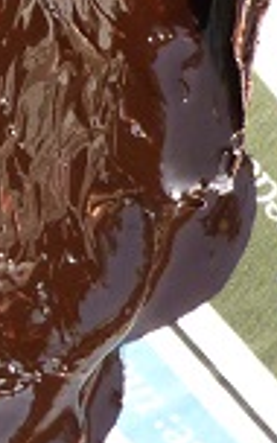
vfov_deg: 3.4
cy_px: -73
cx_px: -519
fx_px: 7368
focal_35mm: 610
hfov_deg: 2.1
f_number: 3.5
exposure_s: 1/250
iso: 200
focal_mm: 19.7
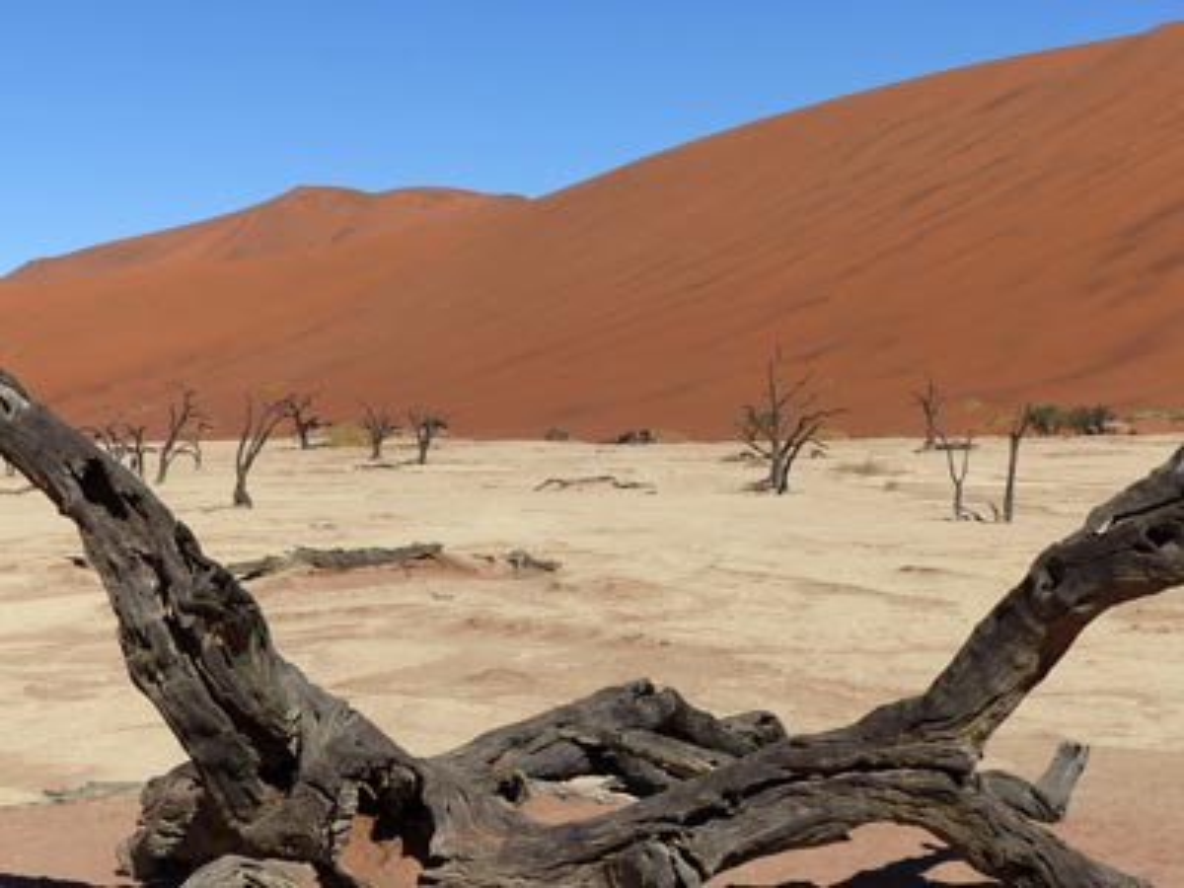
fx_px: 2463
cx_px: 592
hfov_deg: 27.0
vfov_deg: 20.4
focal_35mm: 72
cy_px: 444
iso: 100
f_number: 4.5
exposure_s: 1/1600
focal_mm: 13
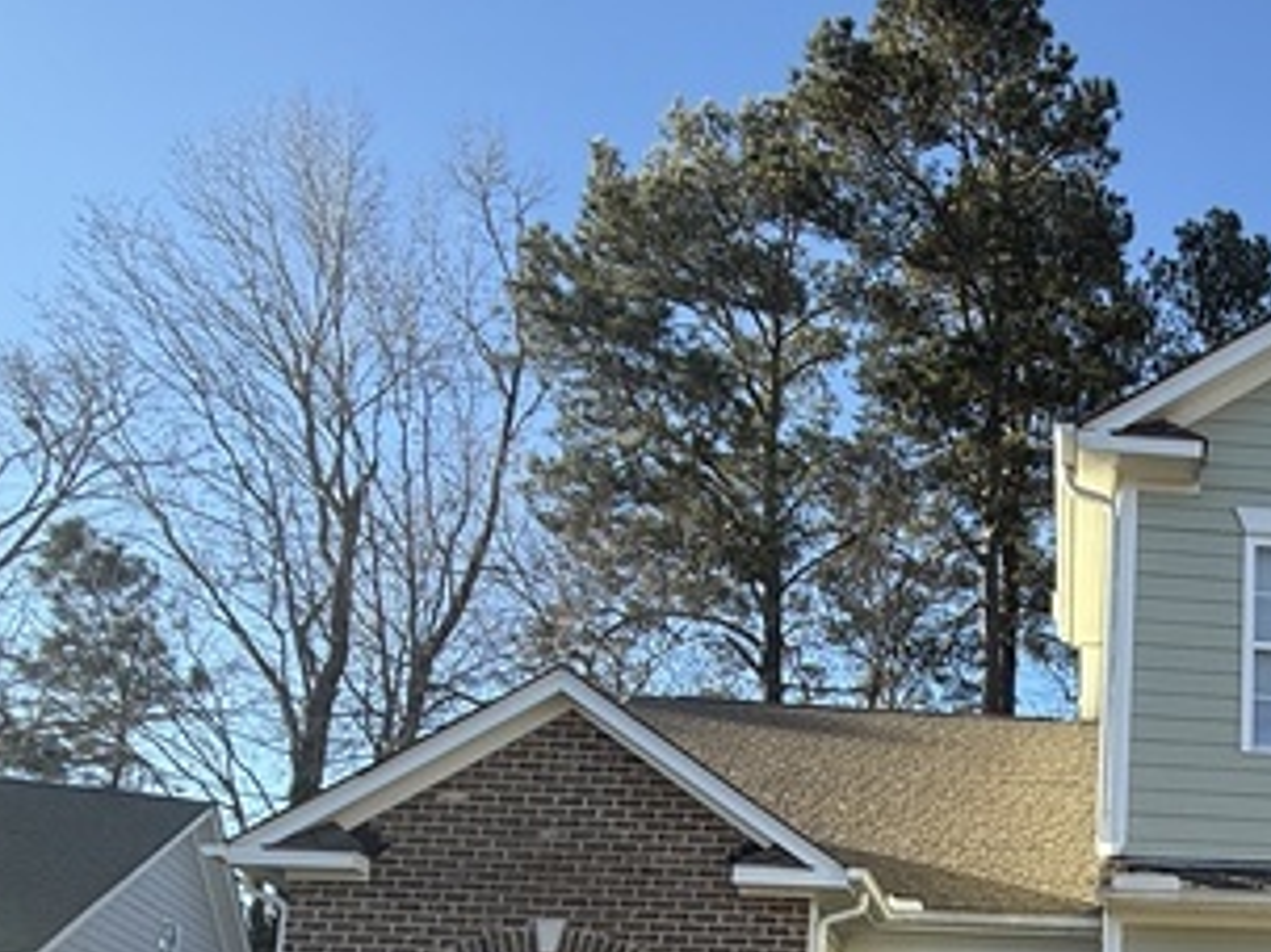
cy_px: 1032
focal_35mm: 37
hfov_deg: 44.2
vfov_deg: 33.9
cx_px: 1212
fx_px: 1358
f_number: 2.2
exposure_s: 1/522
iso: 50
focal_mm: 2.22
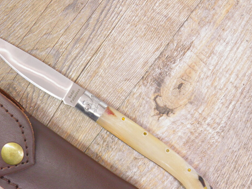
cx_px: 90
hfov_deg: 30.6
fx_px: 459
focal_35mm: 63
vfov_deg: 23.2
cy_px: 121
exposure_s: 1/6
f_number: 3.5
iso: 200
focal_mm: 8.9
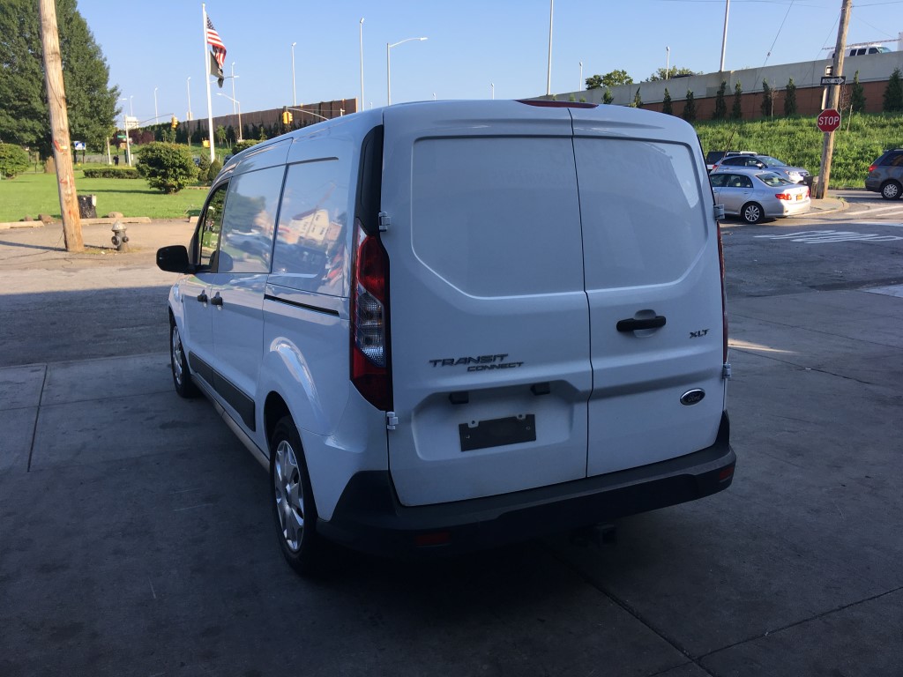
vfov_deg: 48.2
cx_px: 452
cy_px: 338
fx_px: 756
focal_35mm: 29
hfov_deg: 61.7
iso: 25
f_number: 2.2
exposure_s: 1/545
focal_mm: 4.15
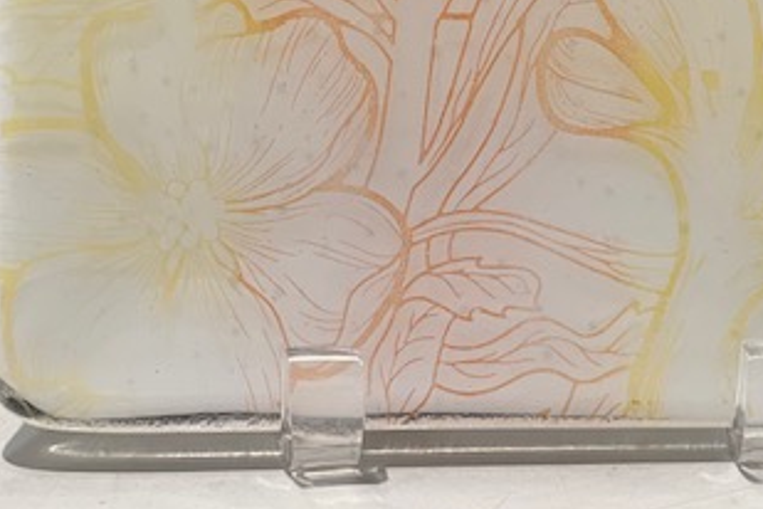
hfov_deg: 12.4
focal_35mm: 166
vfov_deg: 8.2
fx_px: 3518
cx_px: 432
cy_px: 22
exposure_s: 1/40
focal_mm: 9
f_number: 2.8
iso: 125
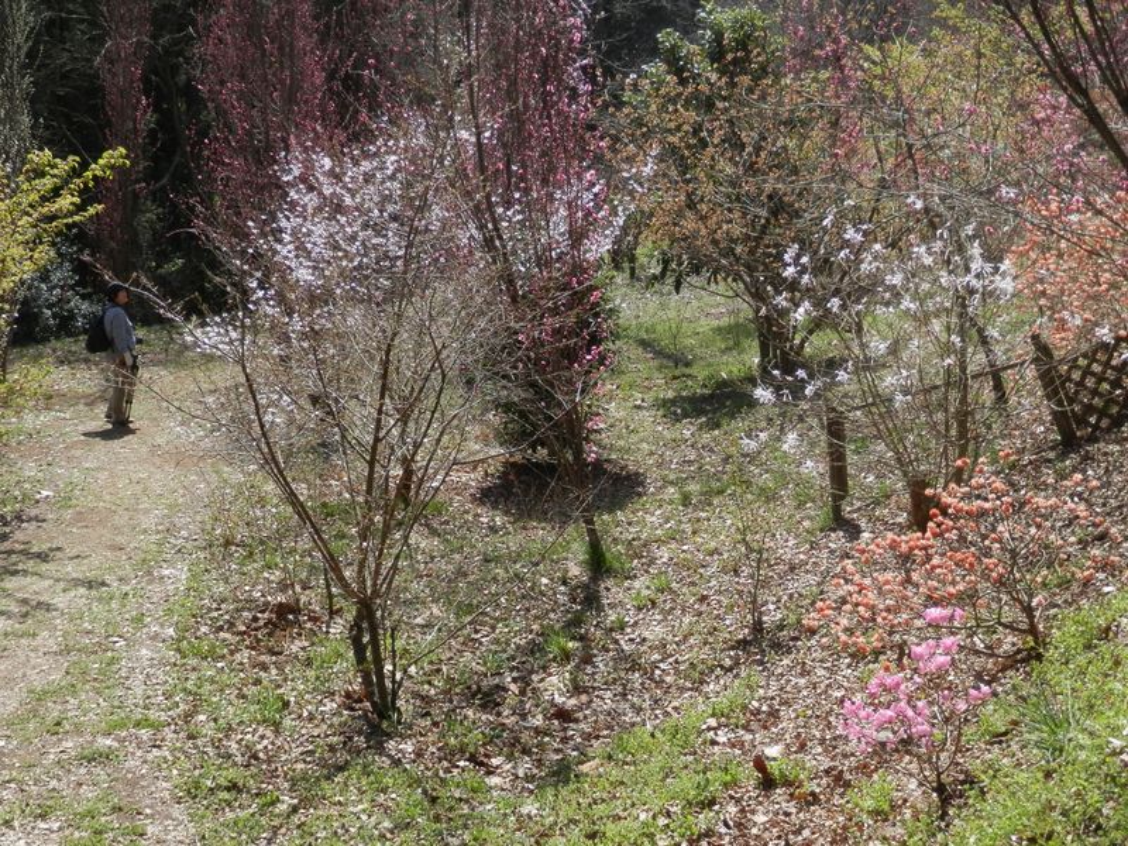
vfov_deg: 29.7
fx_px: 1597
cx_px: 564
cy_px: 423
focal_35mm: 49
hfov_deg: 38.9
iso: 80
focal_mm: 8.9
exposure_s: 1/400
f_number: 4
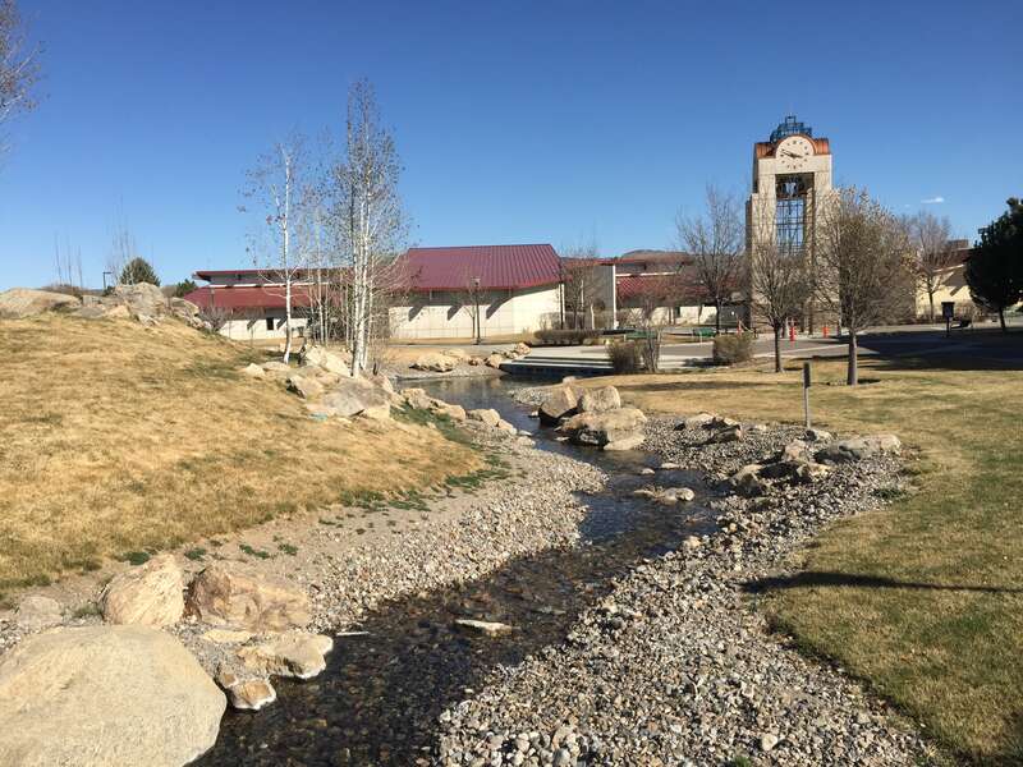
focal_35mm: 29
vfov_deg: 48.2
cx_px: 512
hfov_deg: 61.7
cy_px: 384
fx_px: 857
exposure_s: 1/2475
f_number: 2.2
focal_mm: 4.15
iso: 32
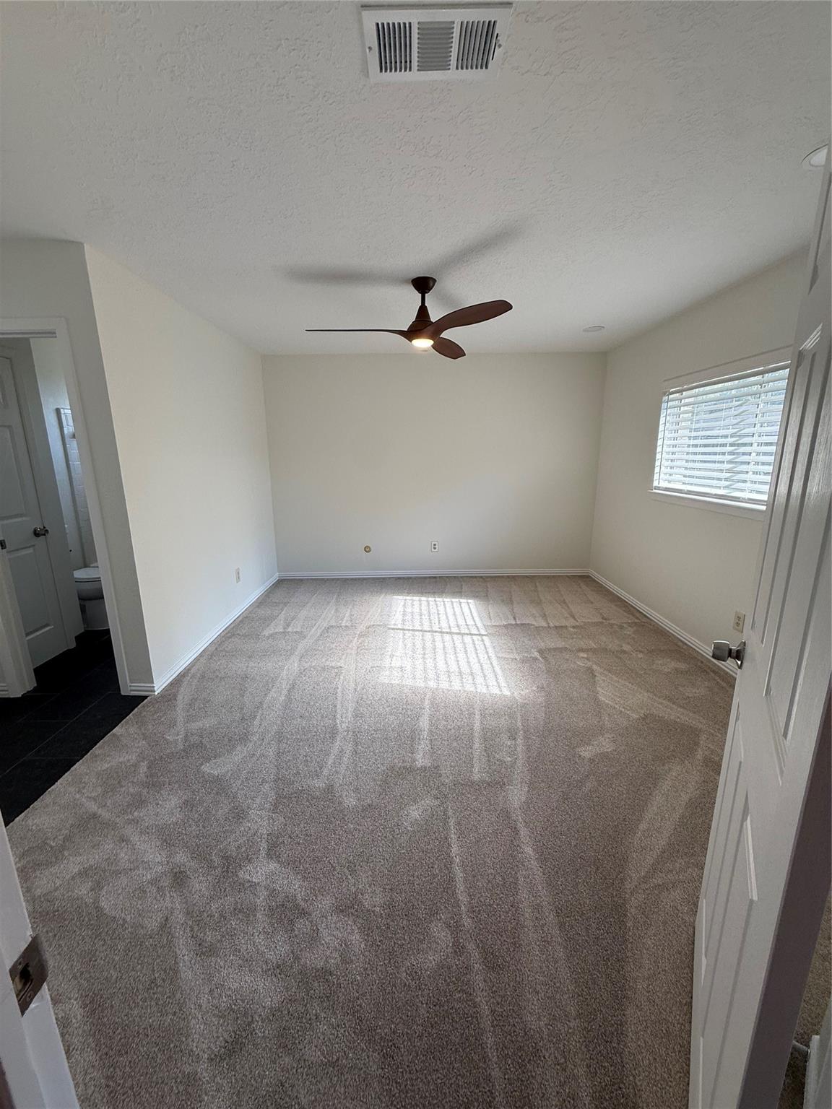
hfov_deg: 85.7
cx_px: 416
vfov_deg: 102.1
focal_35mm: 14
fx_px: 449
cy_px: 554
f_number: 2.2
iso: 50
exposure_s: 1/201
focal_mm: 2.22
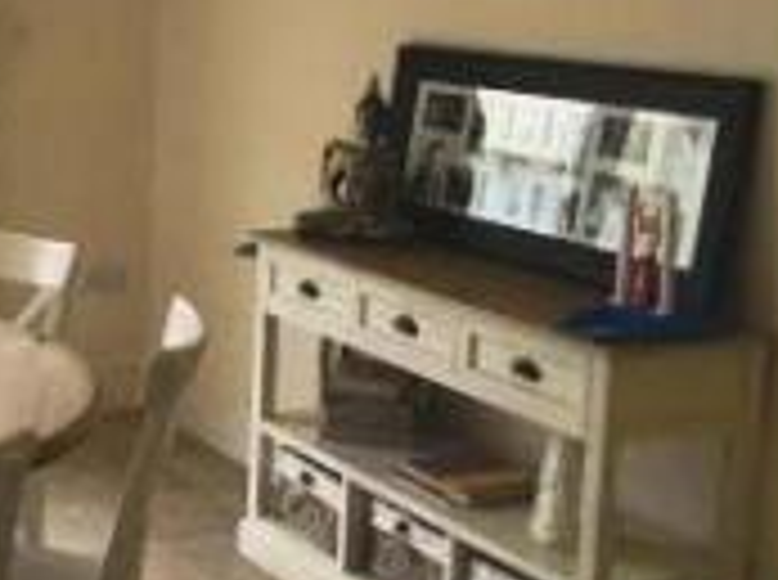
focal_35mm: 71
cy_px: 200
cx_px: -2
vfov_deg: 20.6
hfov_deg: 26.0
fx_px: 1592
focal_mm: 4.15
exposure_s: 1/33
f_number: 2.2
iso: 32
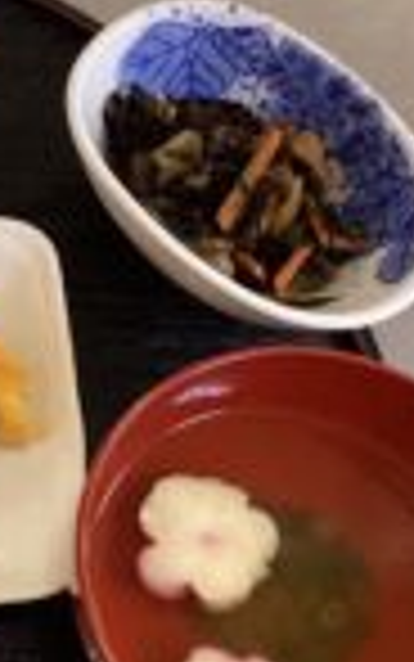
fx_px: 1515
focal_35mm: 84
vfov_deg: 24.6
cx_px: -304
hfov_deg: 14.0
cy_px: 408
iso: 250
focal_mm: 3.3
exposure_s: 1/60
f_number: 2.4
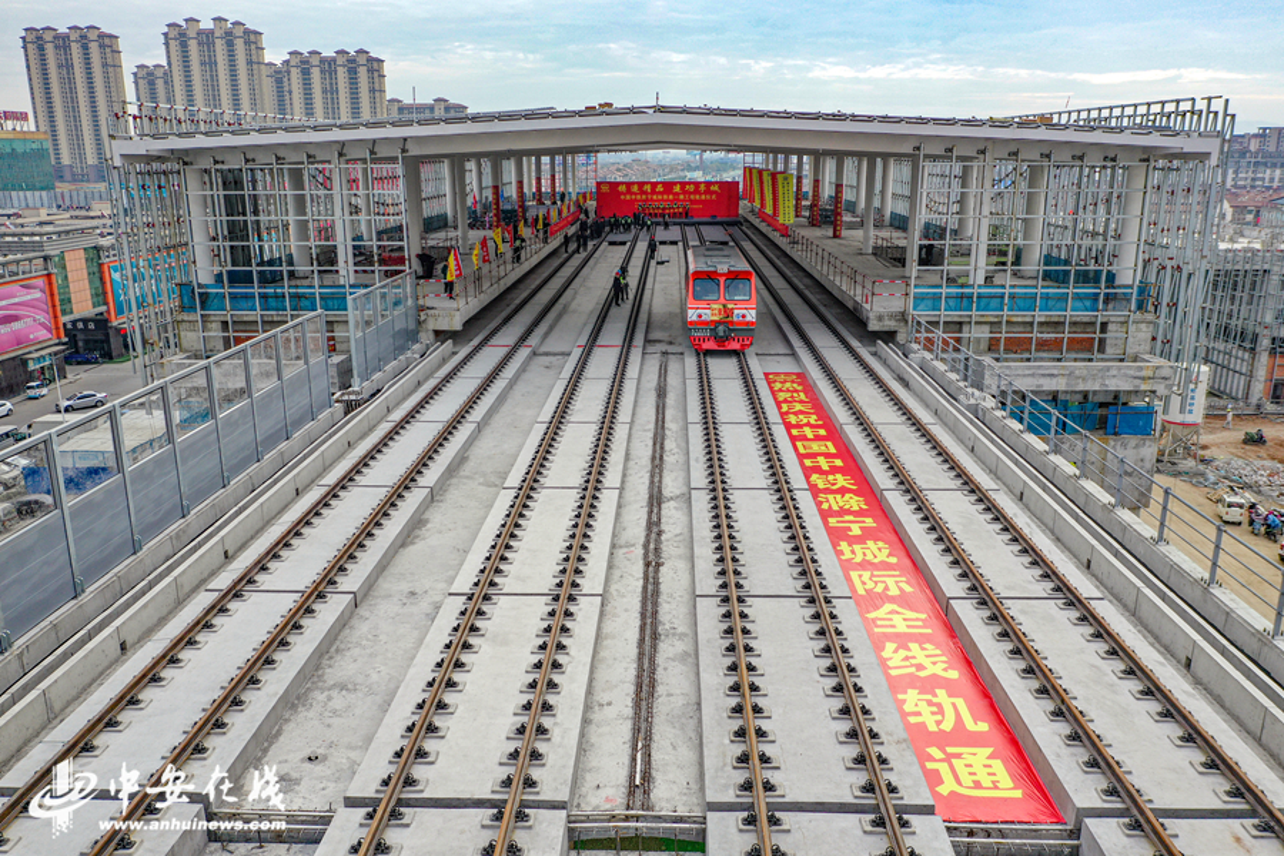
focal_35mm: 28
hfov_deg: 65.5
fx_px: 999
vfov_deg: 46.4
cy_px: 428
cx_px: 642
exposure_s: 1/400
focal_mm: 10.26
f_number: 4.5
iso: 100
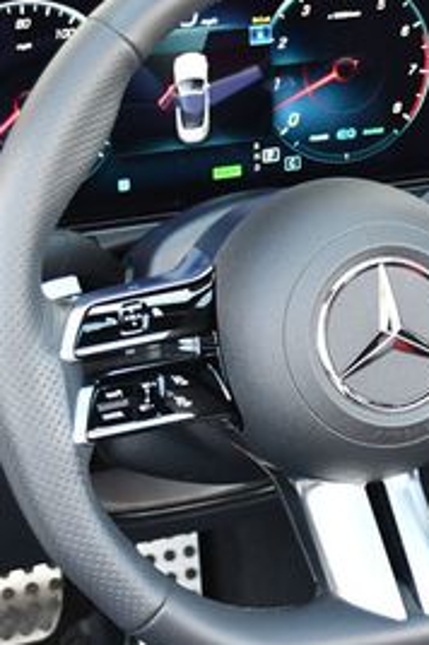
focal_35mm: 134
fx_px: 2401
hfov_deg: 10.1
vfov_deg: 15.3
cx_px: 501
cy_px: 342
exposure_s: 1/160
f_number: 4.5
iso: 800
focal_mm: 28
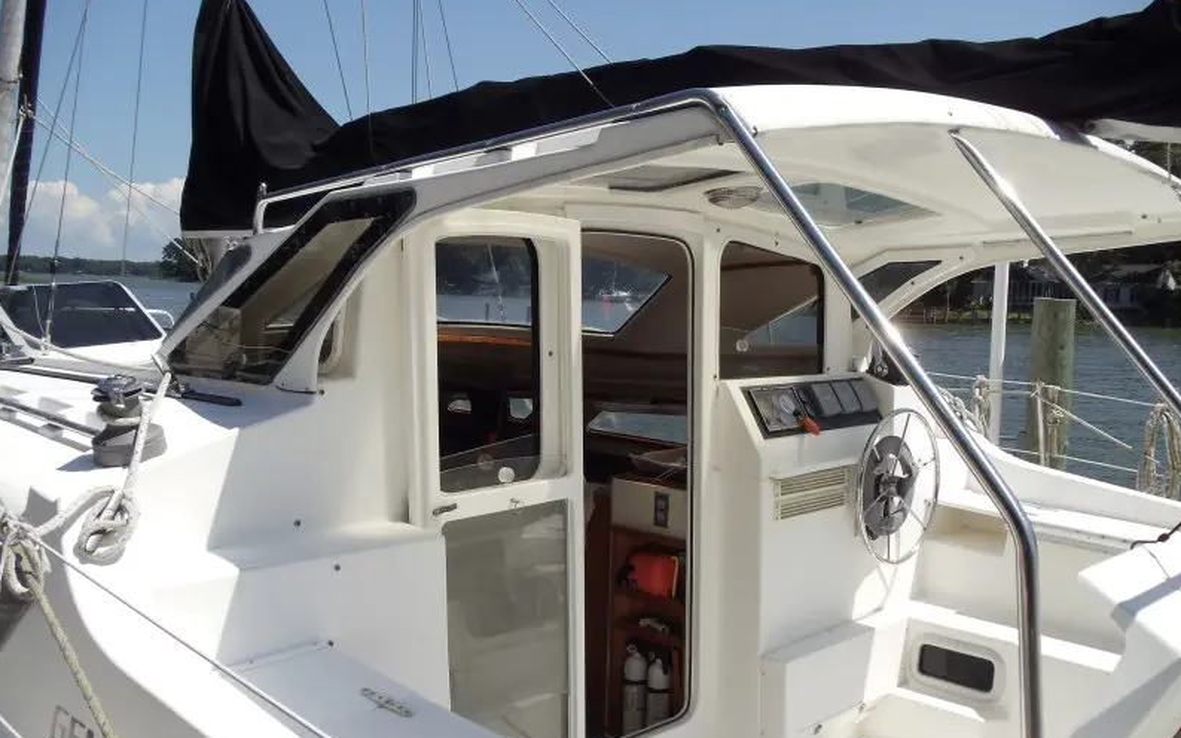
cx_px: 590
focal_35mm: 47
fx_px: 1513
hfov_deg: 42.7
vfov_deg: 27.4
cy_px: 408
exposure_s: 1/500
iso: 100
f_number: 7.1
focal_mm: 6
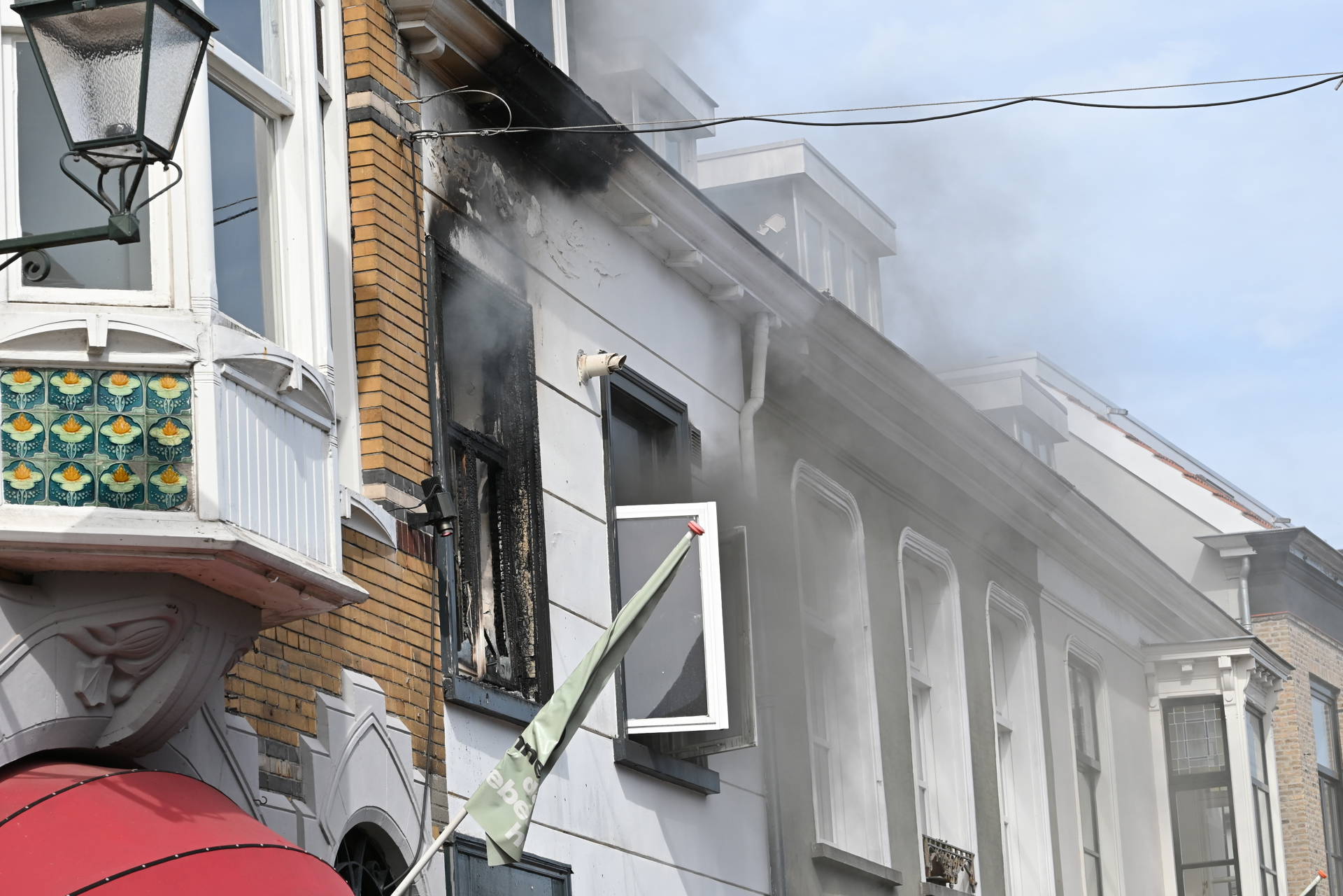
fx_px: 3917
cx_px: 672
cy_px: 448
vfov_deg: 13.0
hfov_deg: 19.5
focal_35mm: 105
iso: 200
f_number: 10
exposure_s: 1/250
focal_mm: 70
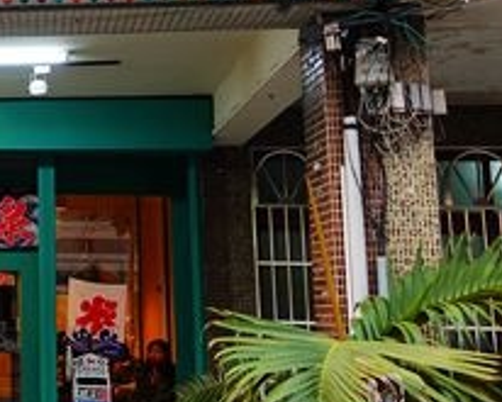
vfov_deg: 21.4
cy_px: 101
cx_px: -205
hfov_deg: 22.8
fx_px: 1055
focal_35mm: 71
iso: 125
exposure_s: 1/50
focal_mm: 8.8
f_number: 2.8
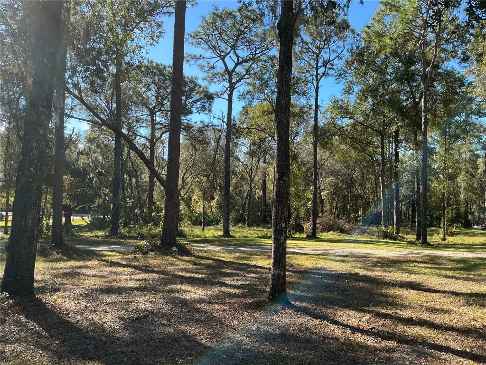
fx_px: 407
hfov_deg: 61.7
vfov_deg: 48.2
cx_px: 243
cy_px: 182
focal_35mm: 29
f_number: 1.8
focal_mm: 3
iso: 25
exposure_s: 1/599
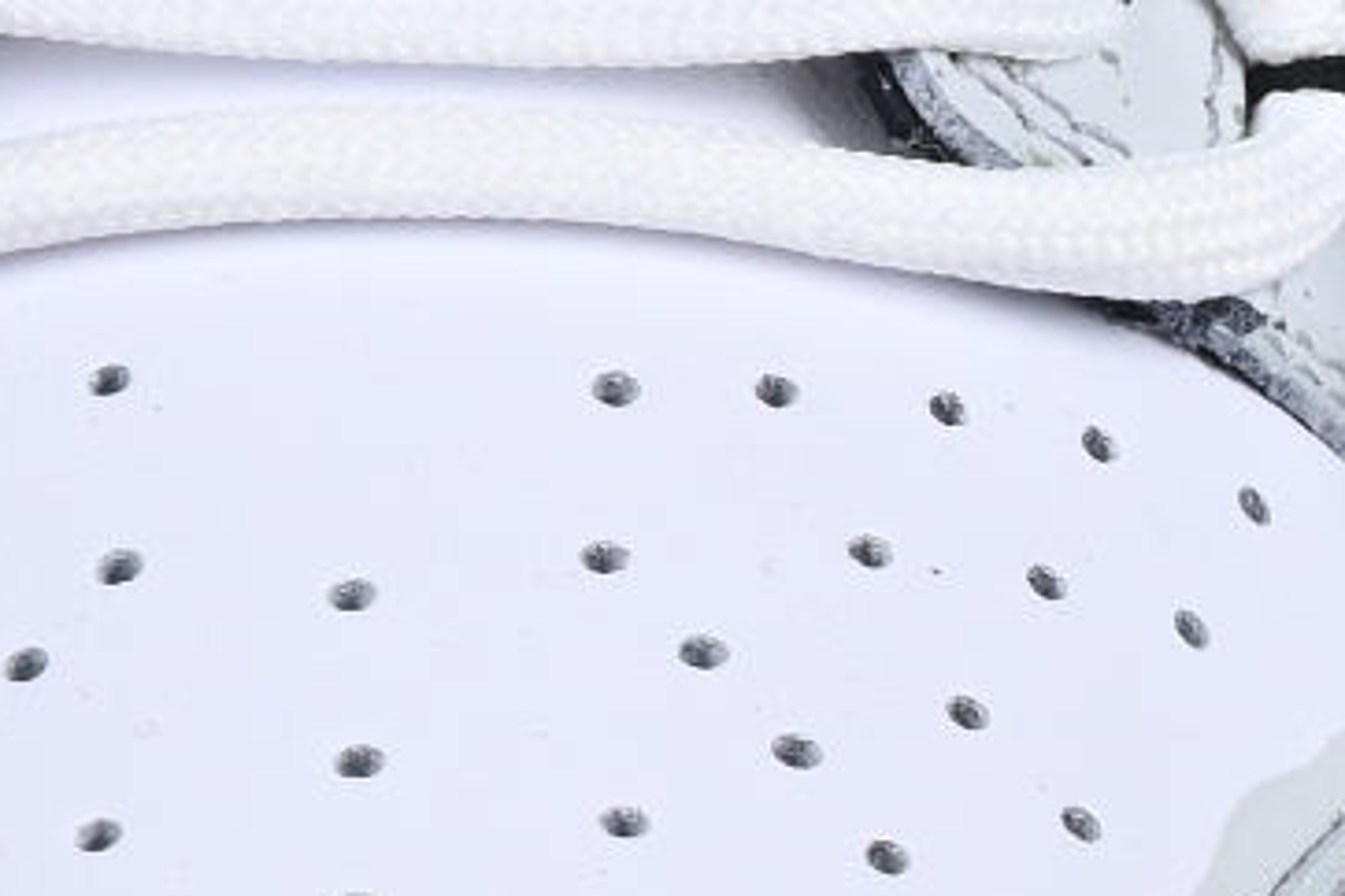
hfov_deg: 3.6
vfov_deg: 2.4
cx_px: 1497
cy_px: 415
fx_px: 21481
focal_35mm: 575
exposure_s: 1/80
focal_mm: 50
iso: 160
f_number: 8
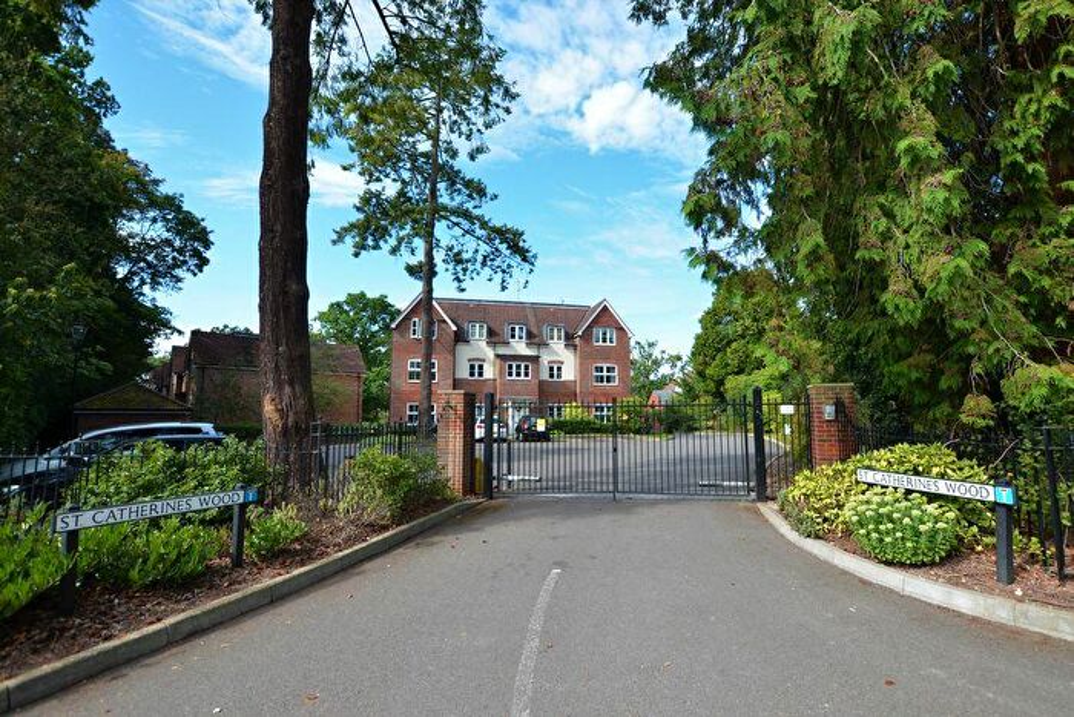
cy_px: 358
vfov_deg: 72.1
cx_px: 537
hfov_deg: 95.0
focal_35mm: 16
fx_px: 492
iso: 100
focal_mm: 11
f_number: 6.3
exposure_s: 1/160
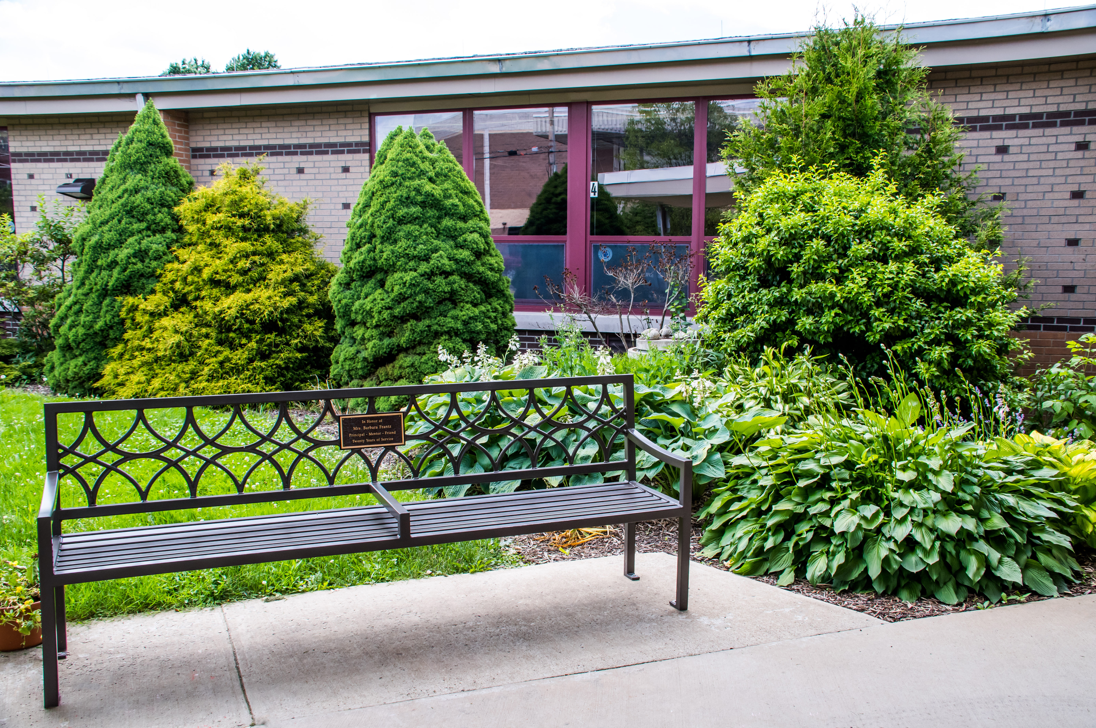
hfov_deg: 53.2
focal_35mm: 36
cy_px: 364
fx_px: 1095
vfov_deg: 36.8
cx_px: 548
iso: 640
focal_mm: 24
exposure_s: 1/400
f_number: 8
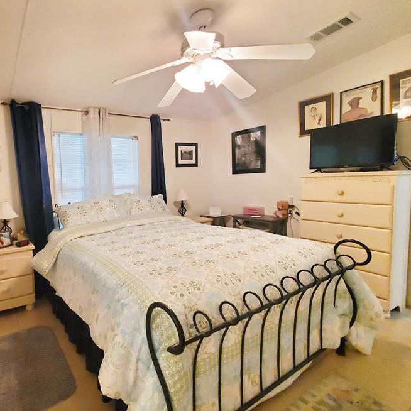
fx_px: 242
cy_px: 199
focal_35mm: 18
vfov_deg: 80.7
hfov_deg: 77.3
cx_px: 127
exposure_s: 1/60
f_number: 2.2
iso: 640
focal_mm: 1.8
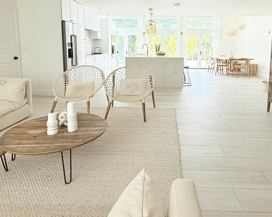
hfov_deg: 67.7
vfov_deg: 55.4
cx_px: 157
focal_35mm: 25
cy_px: 69
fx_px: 201
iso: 100
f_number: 2.2
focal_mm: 2.22
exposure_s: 1/99
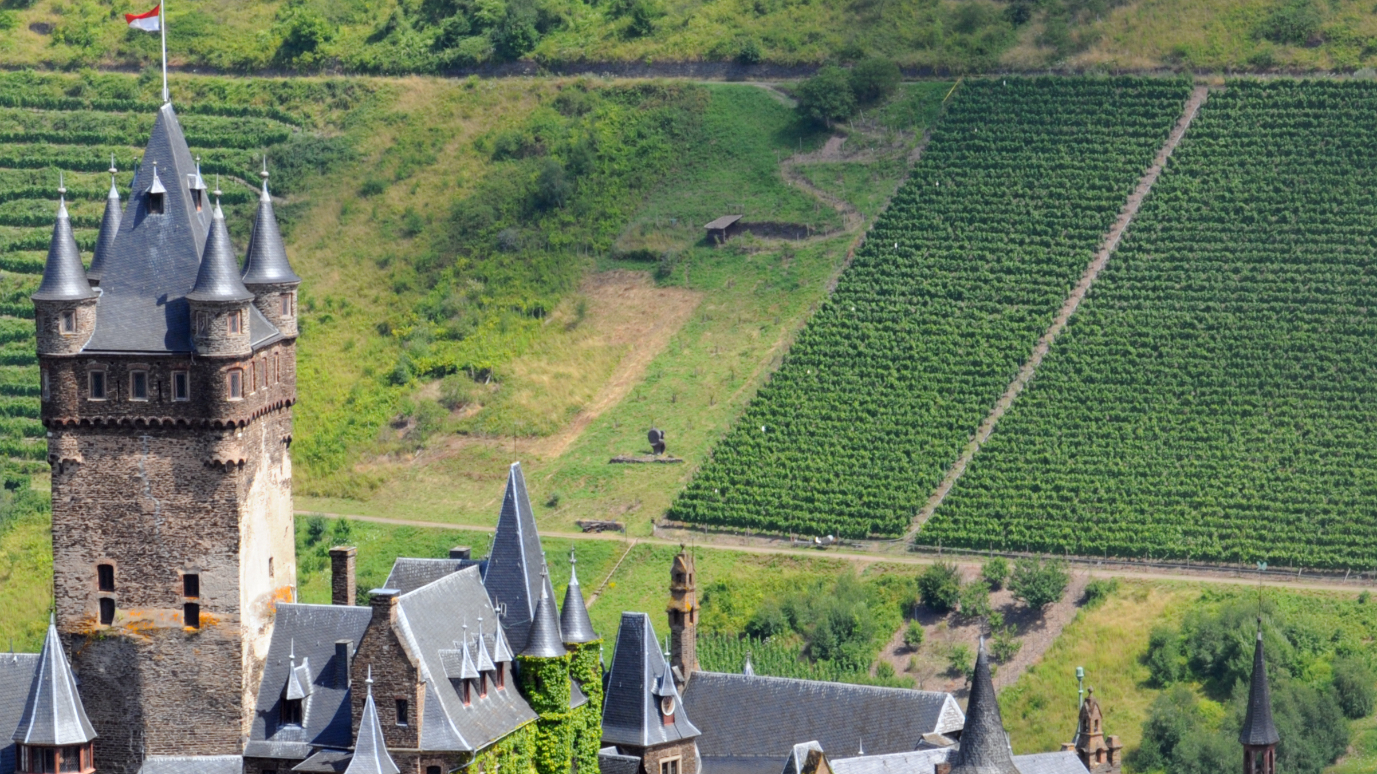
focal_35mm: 294
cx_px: 447
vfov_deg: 4.1
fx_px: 10732
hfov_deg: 7.3
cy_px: 534
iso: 200
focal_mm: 105
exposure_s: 1/125
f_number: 11
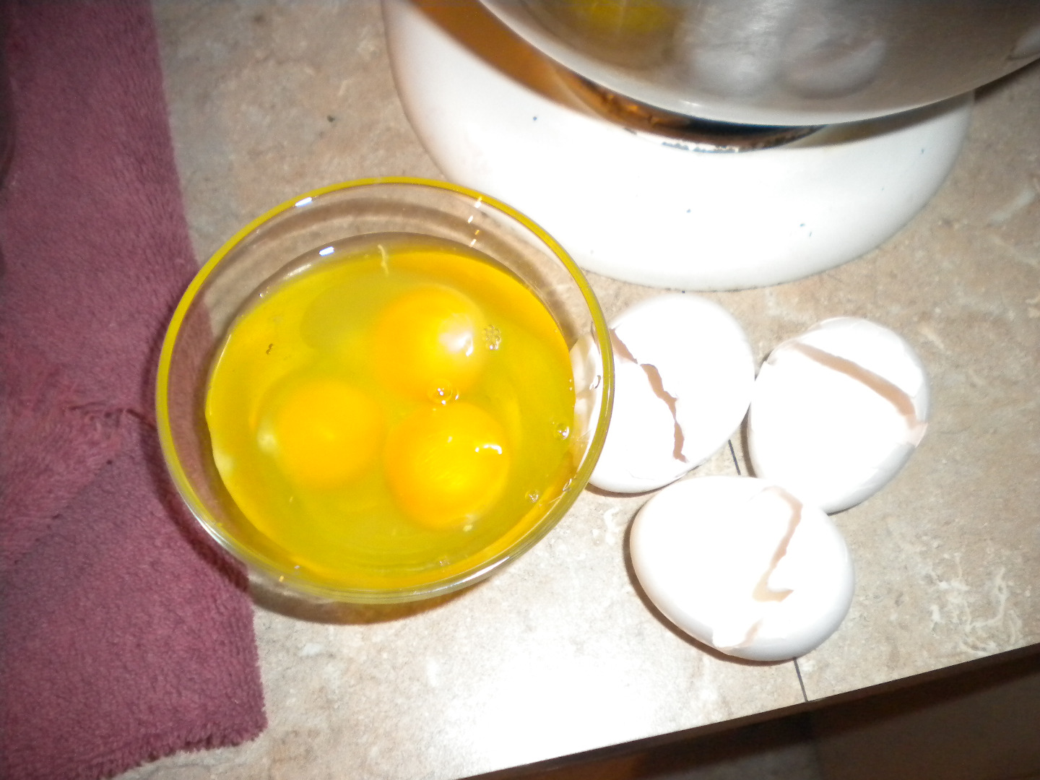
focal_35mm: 35
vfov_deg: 40.7
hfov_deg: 52.6
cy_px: 390
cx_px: 520
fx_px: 1052
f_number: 3.1
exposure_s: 1/30
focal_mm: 6.3
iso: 400
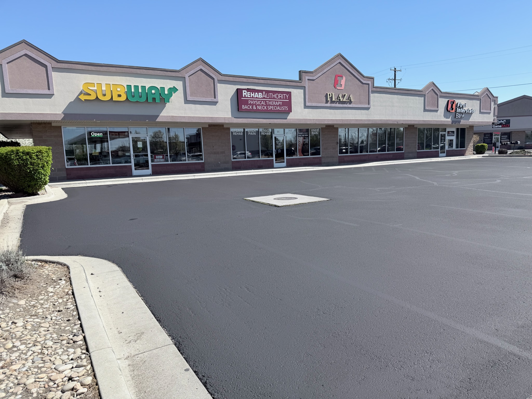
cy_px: 200
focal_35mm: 24
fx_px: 369
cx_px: 266
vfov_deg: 56.8
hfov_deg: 71.6
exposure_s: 1/3425
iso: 80
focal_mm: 6.76
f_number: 1.78
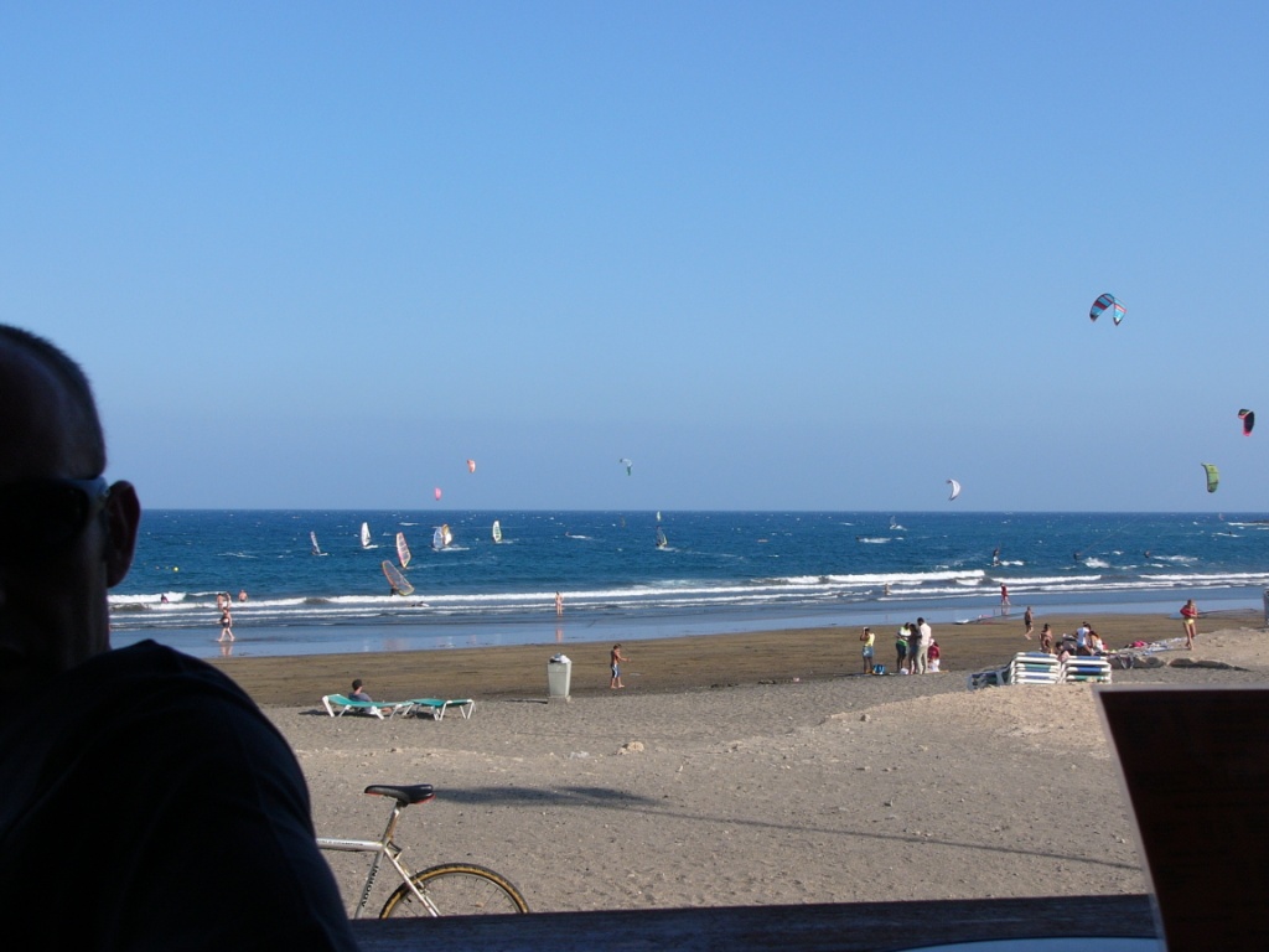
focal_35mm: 53
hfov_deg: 36.2
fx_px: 1943
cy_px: 476
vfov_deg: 27.5
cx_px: 634
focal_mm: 8.8
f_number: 4.6
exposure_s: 1/640
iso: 50
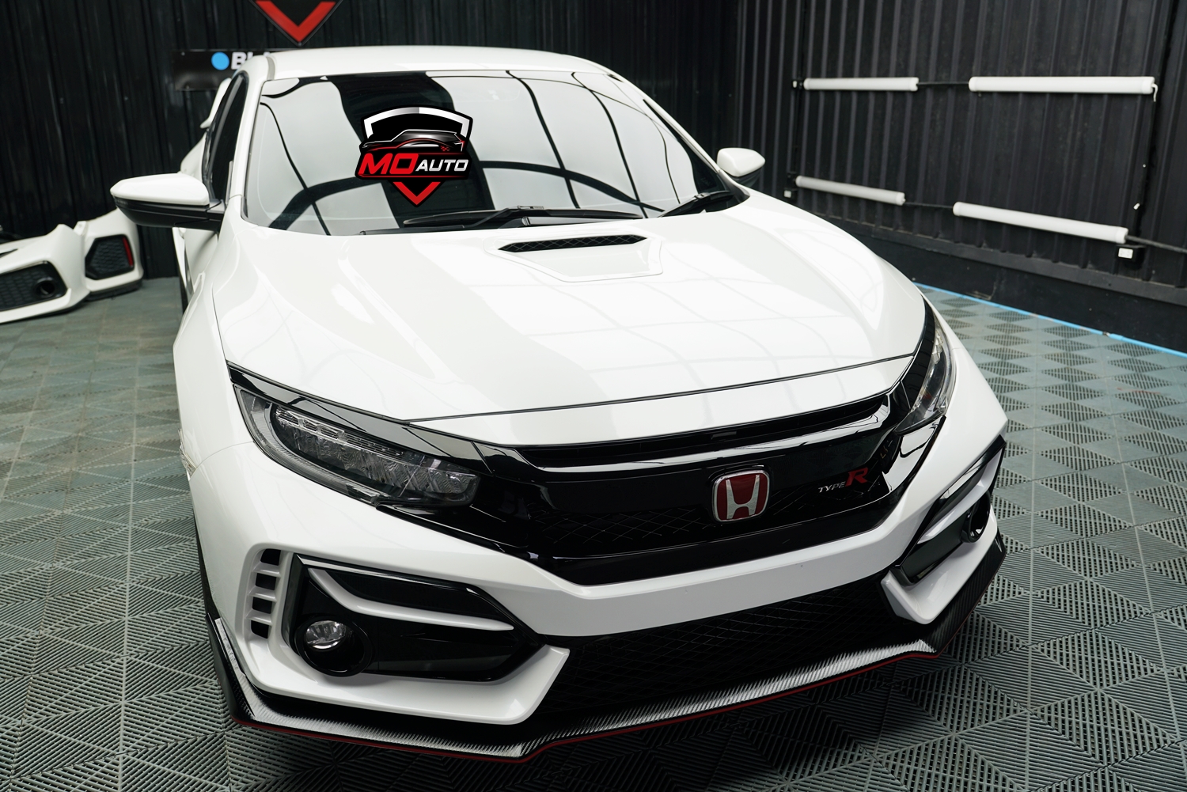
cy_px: 396
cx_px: 594
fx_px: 1022
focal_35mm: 31
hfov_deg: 60.3
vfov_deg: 42.4
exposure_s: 1/80
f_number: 4.5
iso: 100
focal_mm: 31
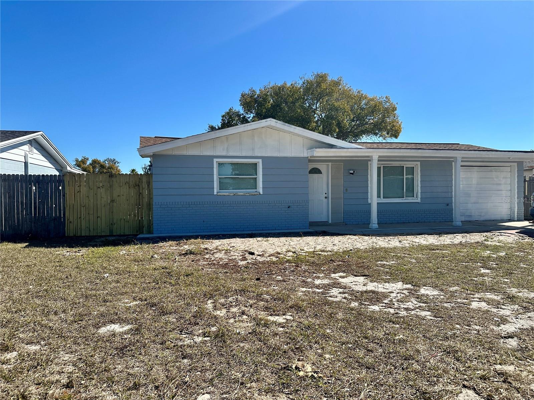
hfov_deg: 71.6
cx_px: 267
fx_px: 370
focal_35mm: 24
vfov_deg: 56.8
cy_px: 200
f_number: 1.78
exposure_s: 1/4762
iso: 80
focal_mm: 6.86
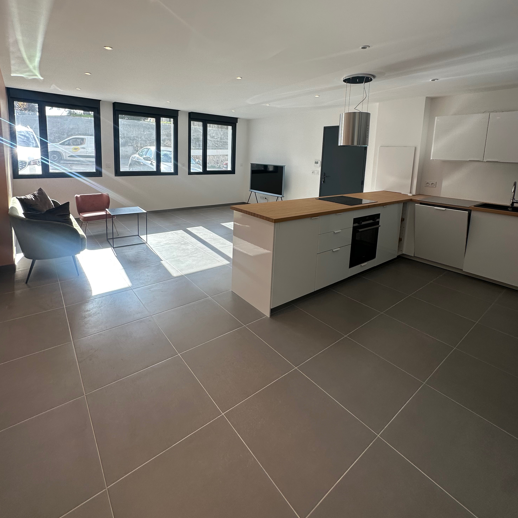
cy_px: 193
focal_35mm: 17
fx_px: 288
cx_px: 251
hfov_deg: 83.9
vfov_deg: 82.3
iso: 40
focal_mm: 2.22
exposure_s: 1/185
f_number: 2.2
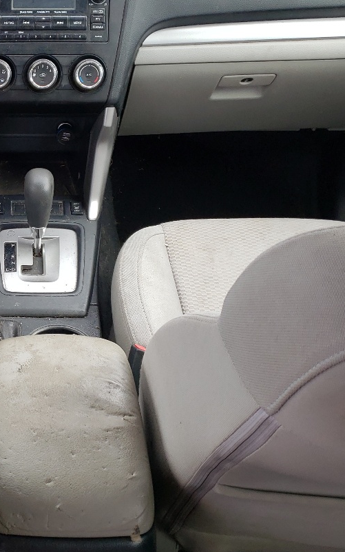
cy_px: 268
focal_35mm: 55
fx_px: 828
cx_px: -8
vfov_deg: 36.9
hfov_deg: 22.5
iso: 50
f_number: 1.5
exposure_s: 1/222
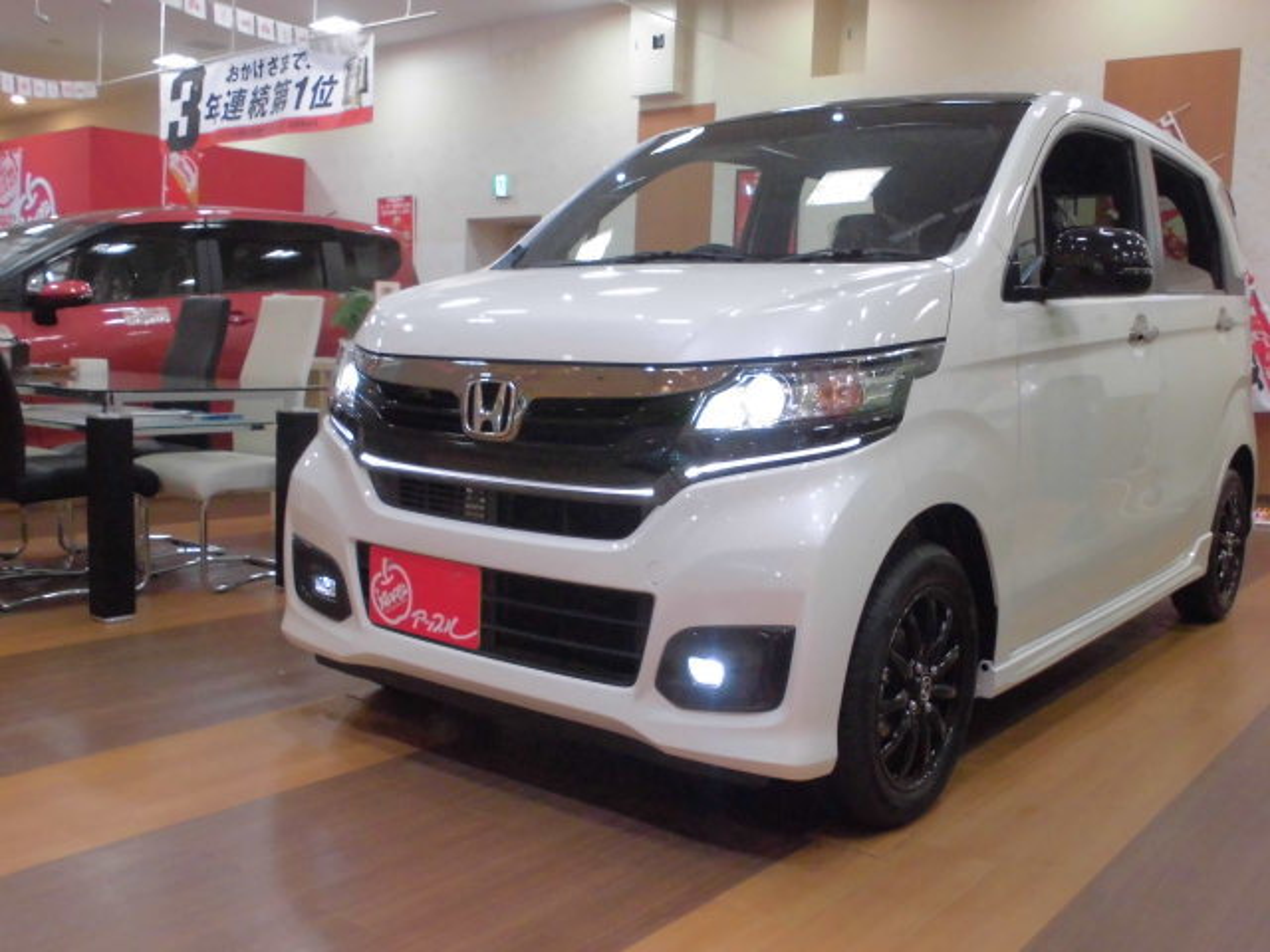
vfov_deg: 41.8
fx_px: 1247
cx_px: 635
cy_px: 476
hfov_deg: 54.0
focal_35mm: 34
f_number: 4
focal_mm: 6.1
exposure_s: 1/60
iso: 400
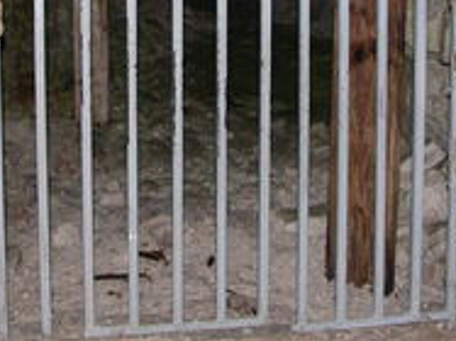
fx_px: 987
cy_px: 27
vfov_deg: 19.2
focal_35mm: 75
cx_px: 217
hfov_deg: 26.0
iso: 100
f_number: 2.8
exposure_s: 1/60
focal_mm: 8.9
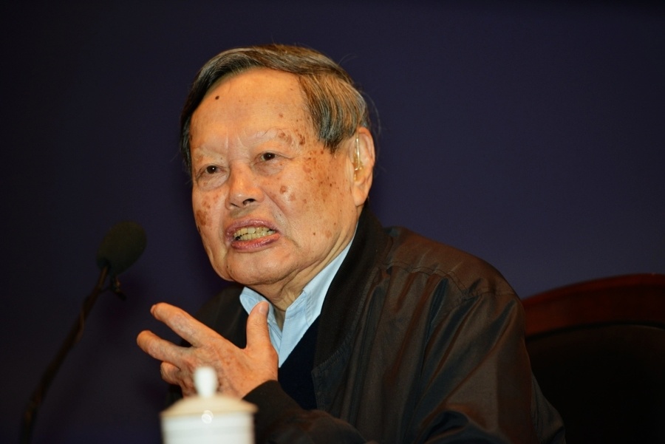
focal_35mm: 200
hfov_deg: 10.3
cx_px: 332
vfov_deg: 6.9
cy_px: 222
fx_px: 3696
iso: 800
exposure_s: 1/200
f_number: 2.8
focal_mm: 200
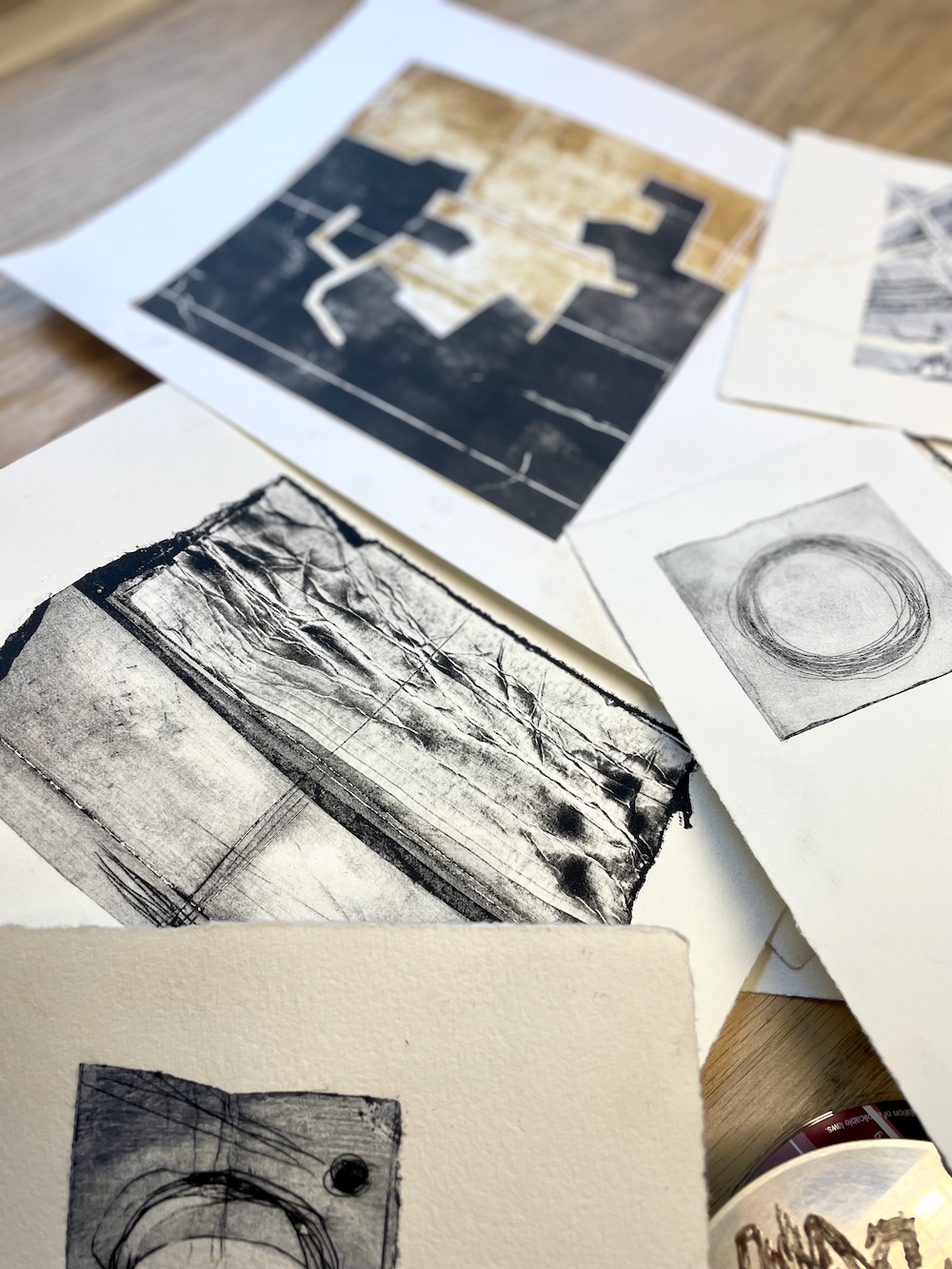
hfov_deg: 53.1
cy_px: 634
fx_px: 953
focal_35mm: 26
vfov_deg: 67.3
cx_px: 476
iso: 40
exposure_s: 1/100
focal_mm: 4.2
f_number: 1.6
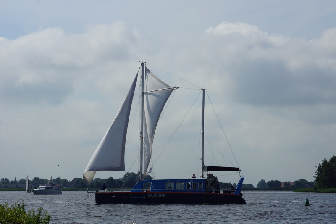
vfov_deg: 9.1
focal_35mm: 150
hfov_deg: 13.7
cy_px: 112
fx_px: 1400
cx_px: 168
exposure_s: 1/400
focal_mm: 100
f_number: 13
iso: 100
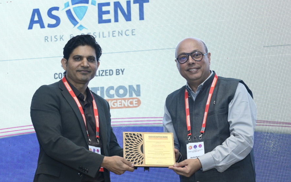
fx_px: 579
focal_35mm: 73
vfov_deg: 17.8
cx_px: 137
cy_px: 115
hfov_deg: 28.2
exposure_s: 1/160
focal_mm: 56
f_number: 5
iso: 1000
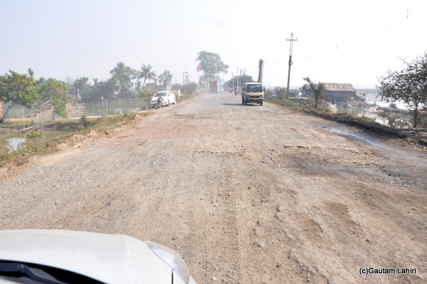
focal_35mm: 27
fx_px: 320
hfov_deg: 67.4
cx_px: 214
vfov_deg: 47.9
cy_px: 142
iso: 200
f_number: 7.1
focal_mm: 18
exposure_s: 1/250
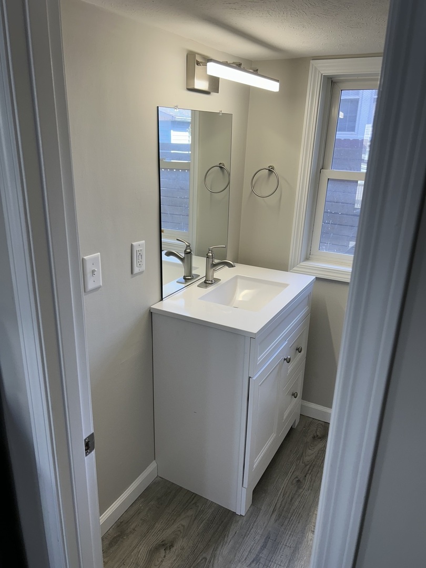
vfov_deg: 67.3
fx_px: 427
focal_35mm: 26
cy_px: 284
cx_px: 213
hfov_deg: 53.1
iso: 40
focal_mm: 5.7
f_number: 1.5
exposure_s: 1/120
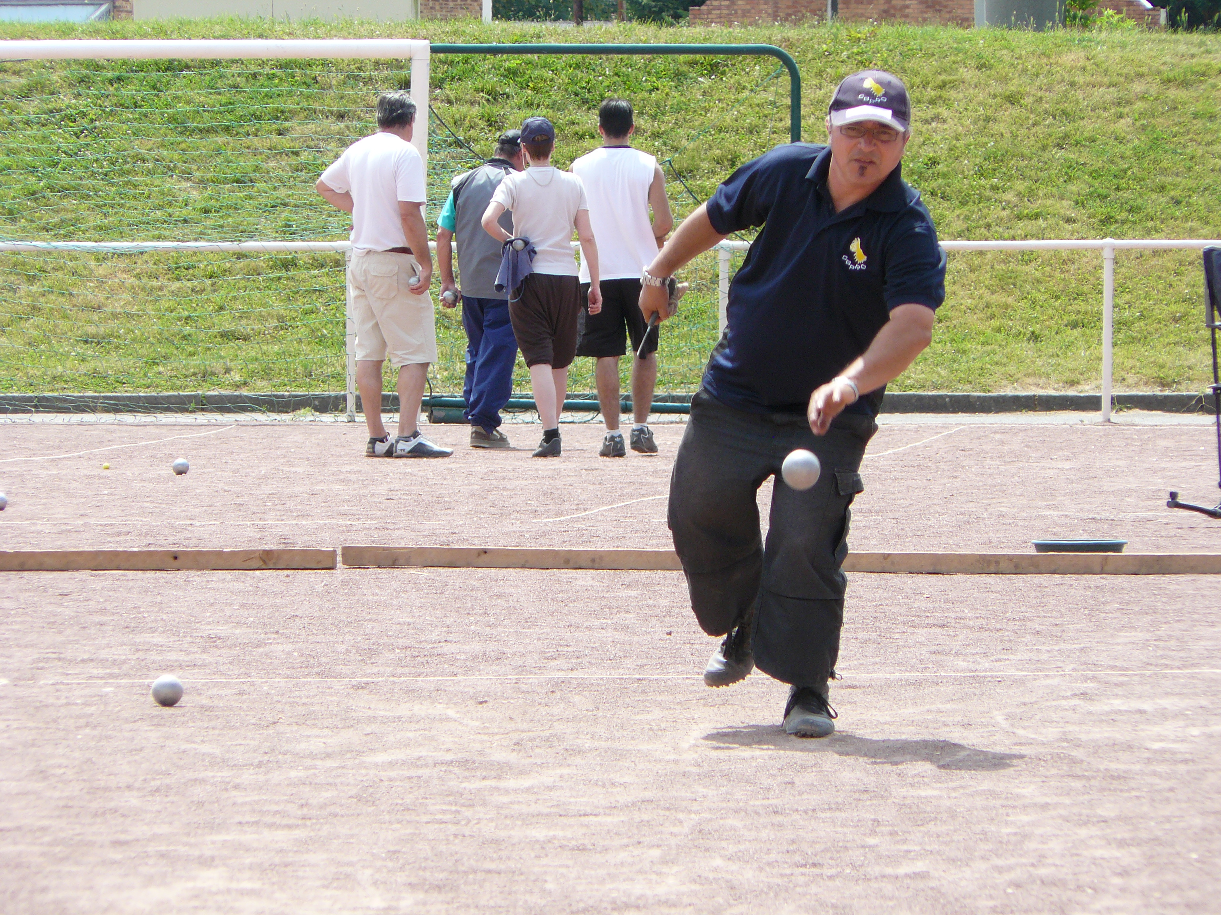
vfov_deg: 4.6
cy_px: 458
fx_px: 11464
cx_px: 610
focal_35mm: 325
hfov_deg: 6.1
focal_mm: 54.2
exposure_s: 1/250
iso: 100
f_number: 5.6
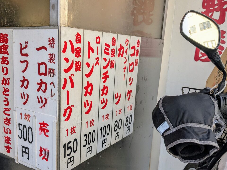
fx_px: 236
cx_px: 91
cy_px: 104
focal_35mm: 36
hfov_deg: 51.0
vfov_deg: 39.5
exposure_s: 1/205
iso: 57
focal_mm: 4.38
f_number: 1.73
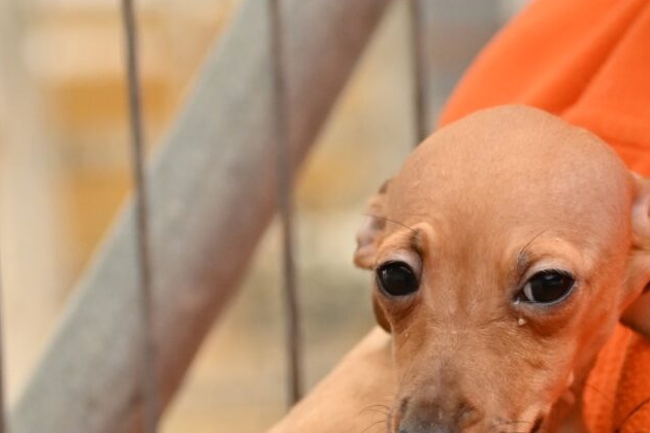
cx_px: 426
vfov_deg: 5.6
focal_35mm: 244
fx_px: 4405
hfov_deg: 8.4
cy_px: 291
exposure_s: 1/4000
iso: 2500
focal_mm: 100
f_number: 5.6
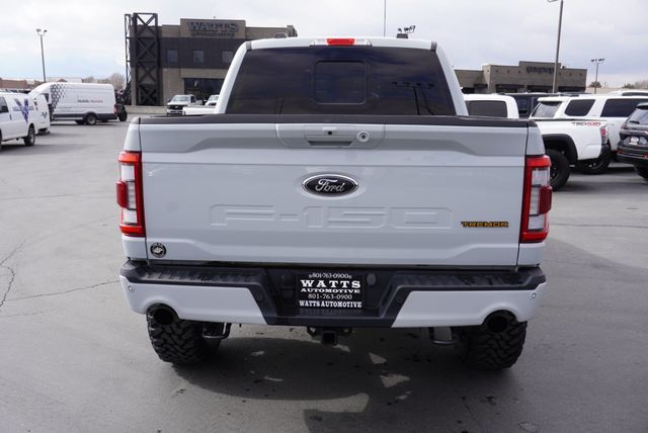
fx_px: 595
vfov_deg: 40.0
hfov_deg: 57.2
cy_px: 216
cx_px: 324
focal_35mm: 33
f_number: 9
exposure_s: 1/125
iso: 100
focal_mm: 22
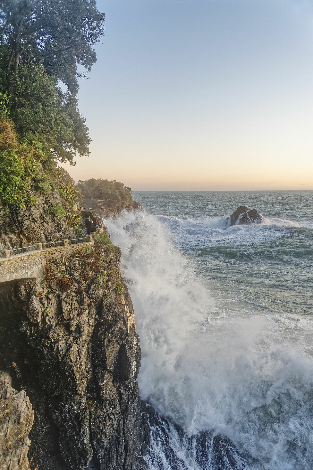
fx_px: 391
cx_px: 156
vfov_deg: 61.9
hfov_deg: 43.6
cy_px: 235
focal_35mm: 30
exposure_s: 1/160
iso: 320
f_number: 5
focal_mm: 30
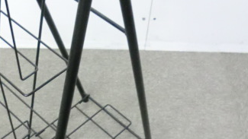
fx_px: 382
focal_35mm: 58
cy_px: 91
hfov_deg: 35.8
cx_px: 95
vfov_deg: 20.7
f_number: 3.2
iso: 800
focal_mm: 4.9
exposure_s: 1/30
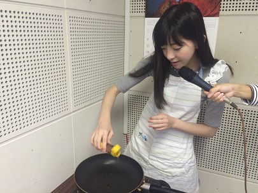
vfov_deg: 48.2
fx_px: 216
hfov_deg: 61.7
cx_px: 129
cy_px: 96
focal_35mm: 29
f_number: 2.2
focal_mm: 4.15
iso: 200
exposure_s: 1/33
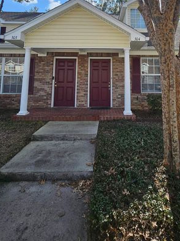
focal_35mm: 22
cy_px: 63
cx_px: 109
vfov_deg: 71.7
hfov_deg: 60.4
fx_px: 153
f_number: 2.2
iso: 32
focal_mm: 1.74
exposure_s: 1/1055
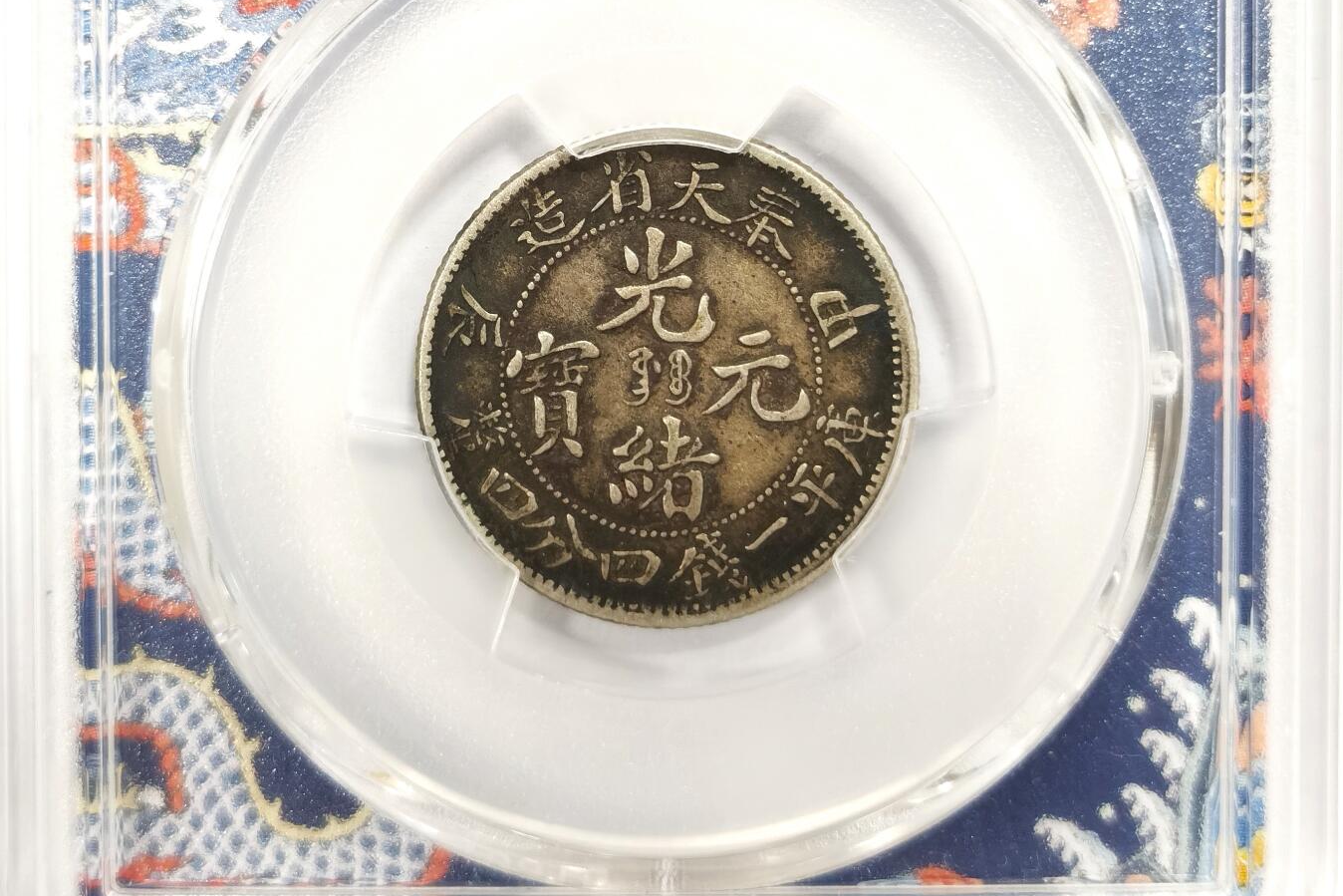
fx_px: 2798
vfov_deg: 18.0
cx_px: 672
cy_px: 127
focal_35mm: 75
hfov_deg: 27.0
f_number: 16
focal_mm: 5.56
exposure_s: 1/100
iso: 200
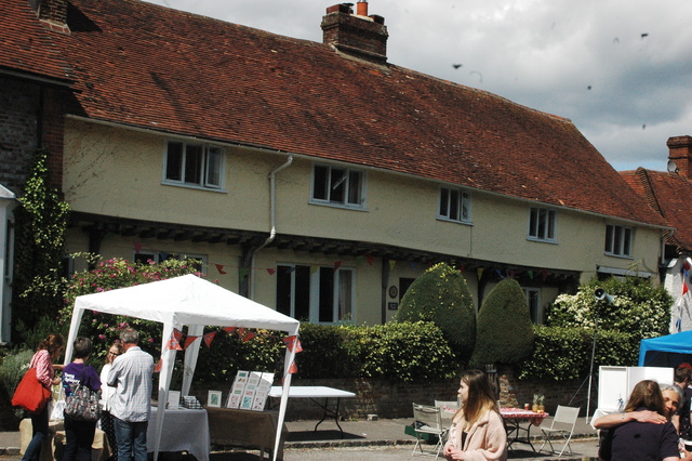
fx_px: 1095
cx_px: 346
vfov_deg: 23.8
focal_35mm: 57
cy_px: 230
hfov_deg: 35.1
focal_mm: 38
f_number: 16
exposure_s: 1/1000
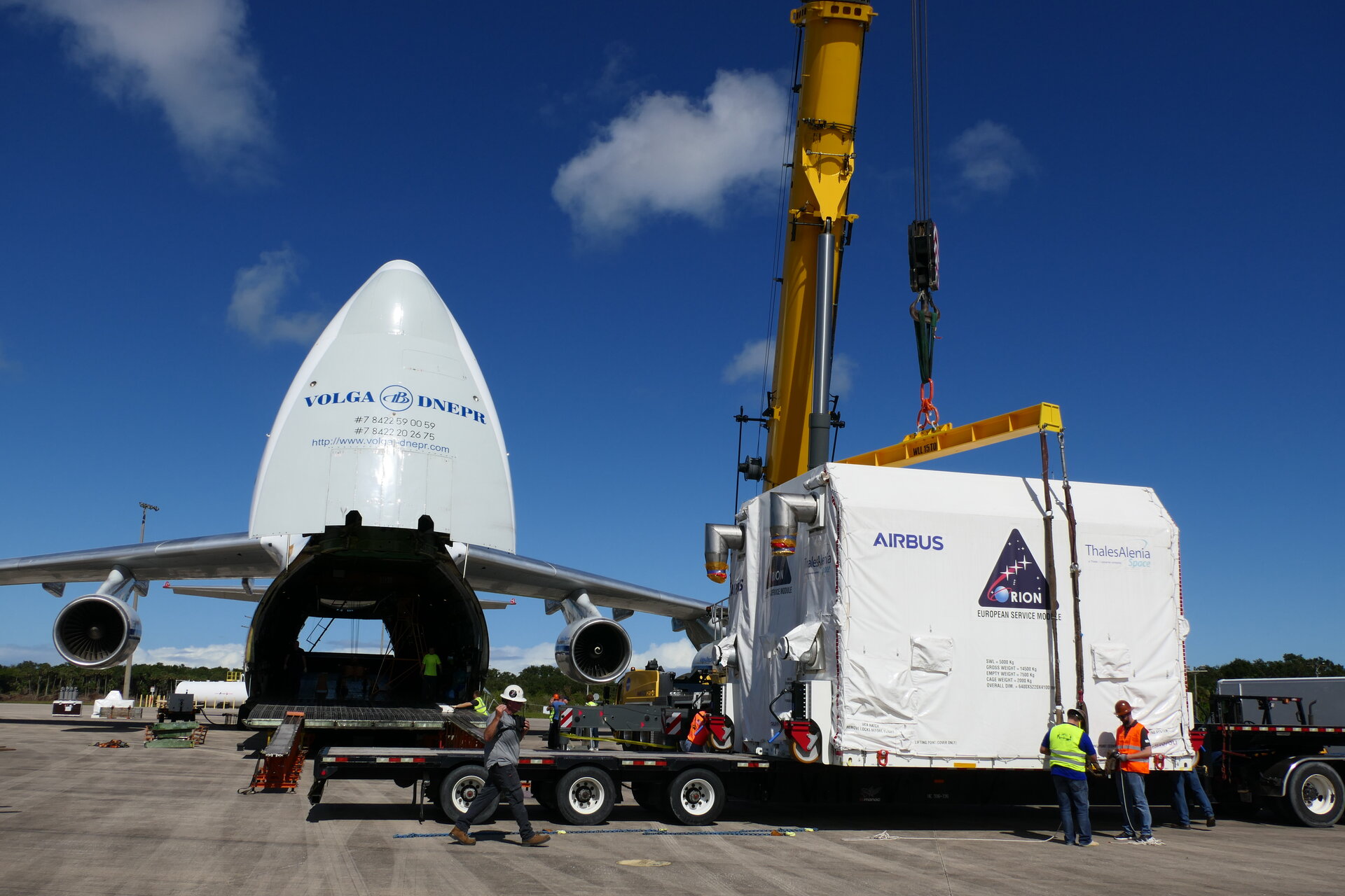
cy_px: 448
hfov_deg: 58.7
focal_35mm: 32
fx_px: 1195
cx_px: 672
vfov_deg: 41.1
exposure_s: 1/800
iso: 125
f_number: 8
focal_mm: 11.7
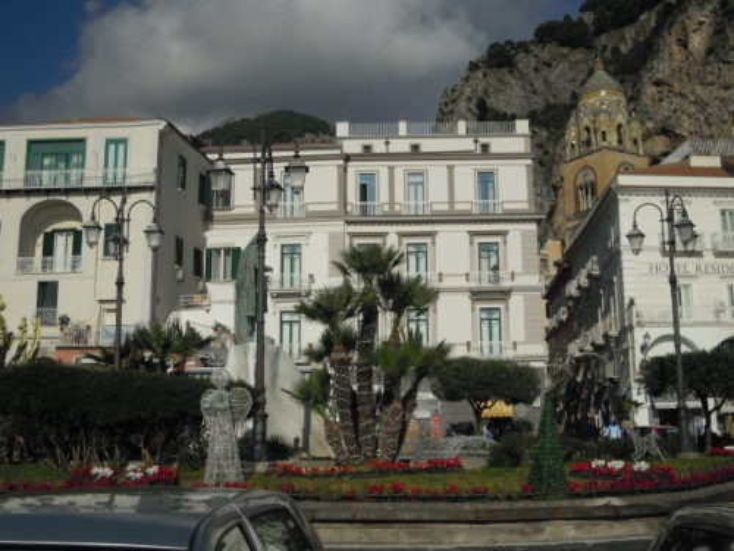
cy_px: 276
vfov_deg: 35.1
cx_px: 367
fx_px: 869
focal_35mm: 41
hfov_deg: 45.8
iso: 100
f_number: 6.4
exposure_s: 1/1000
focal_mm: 7.3
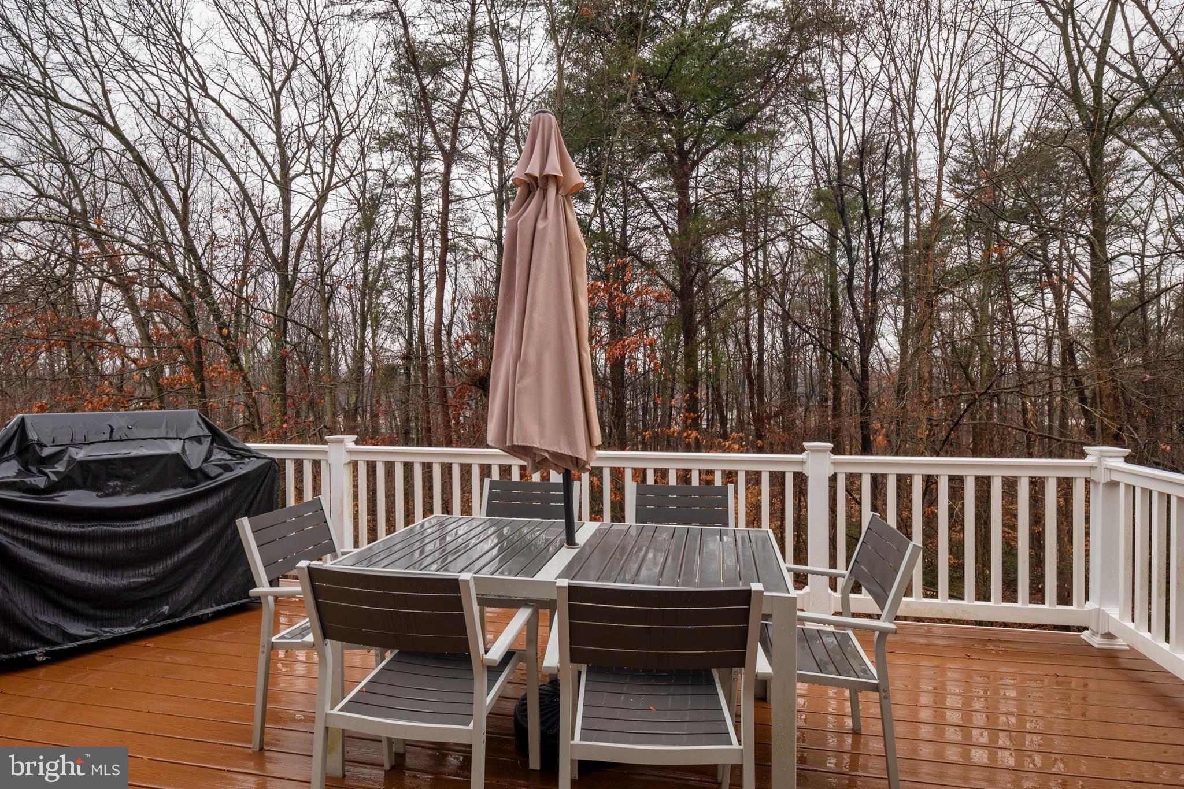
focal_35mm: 19
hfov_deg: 86.9
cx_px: 592
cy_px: 394
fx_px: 625
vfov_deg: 64.5
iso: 250
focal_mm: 19
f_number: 16
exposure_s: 1/60
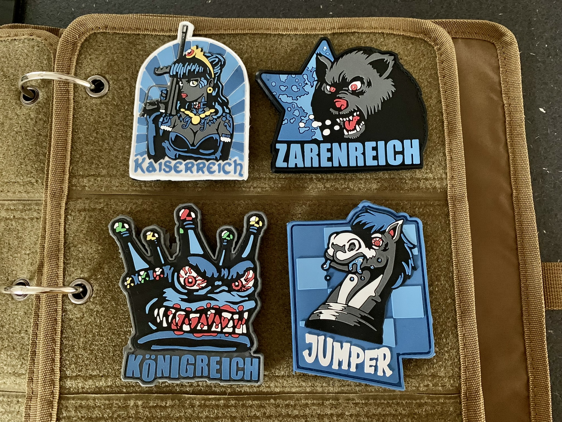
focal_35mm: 26
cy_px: 211
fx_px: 422
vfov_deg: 53.1
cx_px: 281
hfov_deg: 67.3
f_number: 1.8
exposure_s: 1/28
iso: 800
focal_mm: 4.25
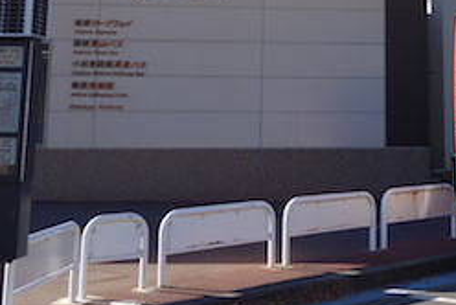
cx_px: 416
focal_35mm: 62
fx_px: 786
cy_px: -24
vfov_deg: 21.0
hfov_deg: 30.8
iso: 125
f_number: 5.6
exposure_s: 1/250
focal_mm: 10.4
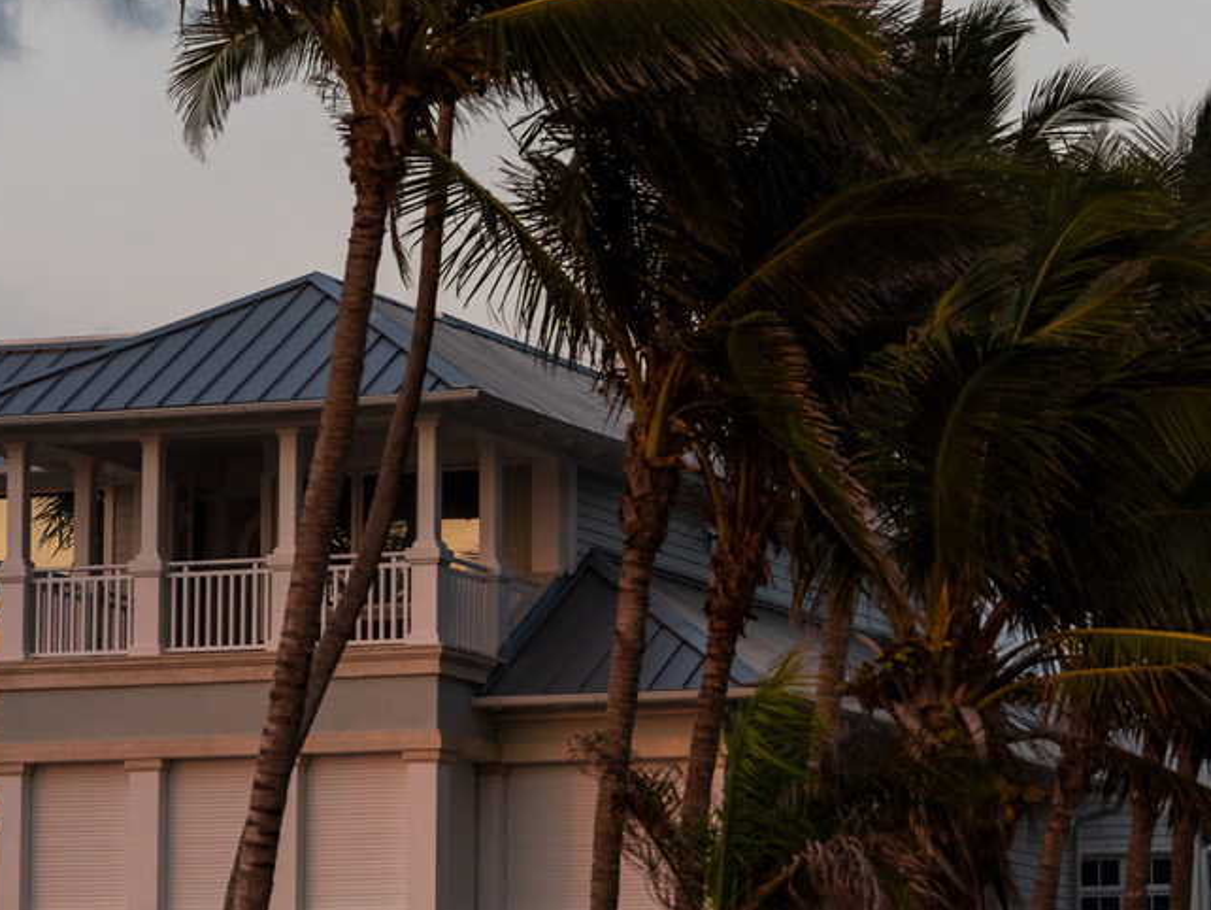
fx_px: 6684
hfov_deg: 10.3
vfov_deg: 7.8
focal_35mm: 191
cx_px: 453
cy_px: 284
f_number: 2.8
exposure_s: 1/640
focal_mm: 85
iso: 320
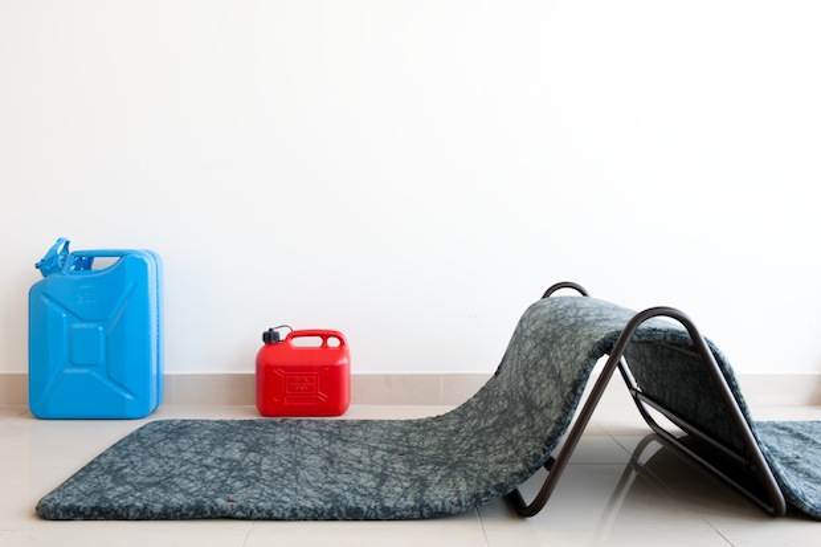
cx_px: 410
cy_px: 274
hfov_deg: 55.8
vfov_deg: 38.9
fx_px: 775
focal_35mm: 34
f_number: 18
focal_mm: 34
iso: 200
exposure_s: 1
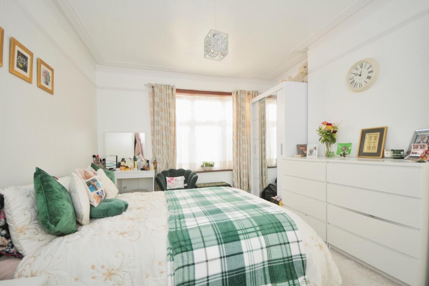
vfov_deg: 77.2
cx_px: 214
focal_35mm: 15
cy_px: 143
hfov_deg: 100.4
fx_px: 179
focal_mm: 10
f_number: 5
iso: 200
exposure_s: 1/80
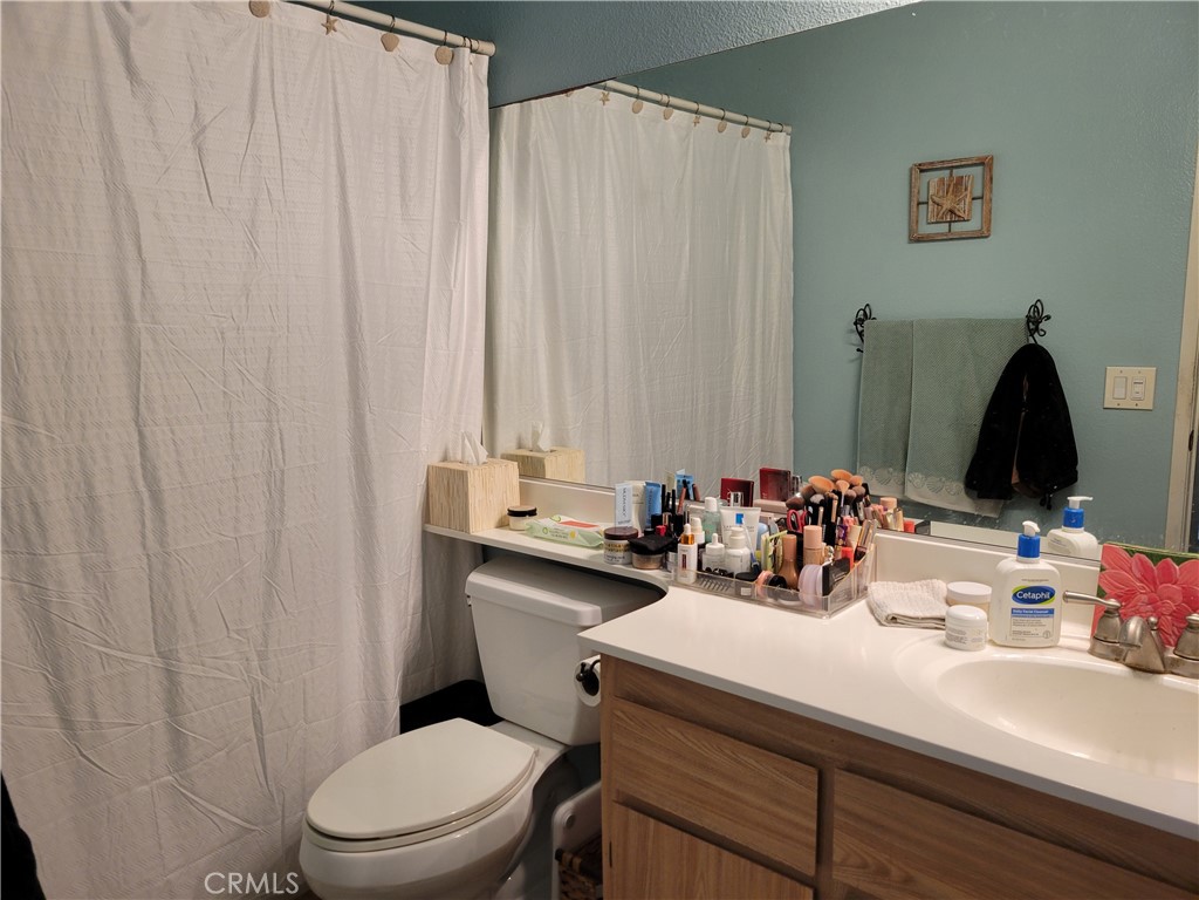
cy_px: 450
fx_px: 901
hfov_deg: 67.3
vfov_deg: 53.1
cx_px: 600
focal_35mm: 26
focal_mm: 5.4
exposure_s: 1/60
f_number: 1.8
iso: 200
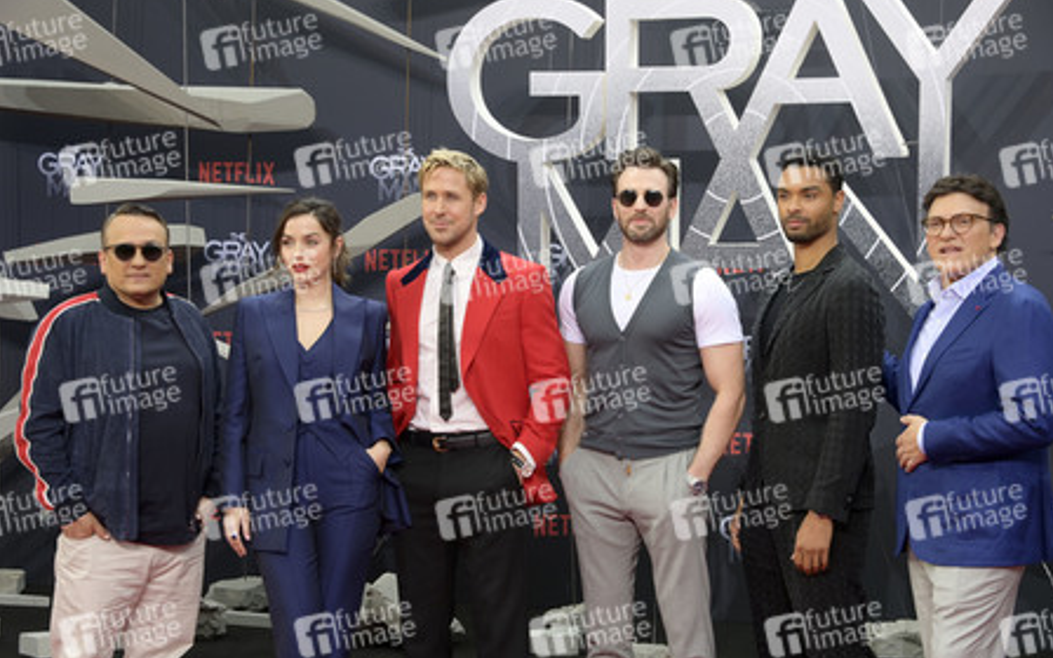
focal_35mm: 80
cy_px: 336
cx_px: 528
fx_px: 2296
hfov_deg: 25.8
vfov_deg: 16.3
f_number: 6.3
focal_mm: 78
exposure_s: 1/250
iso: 500
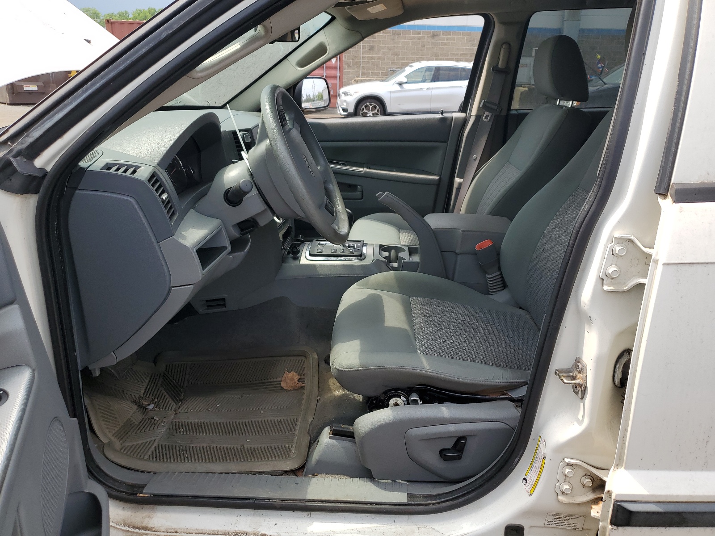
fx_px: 537
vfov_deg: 53.1
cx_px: 358
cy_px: 268
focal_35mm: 26
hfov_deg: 67.3
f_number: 1.5
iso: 50
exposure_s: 1/1429
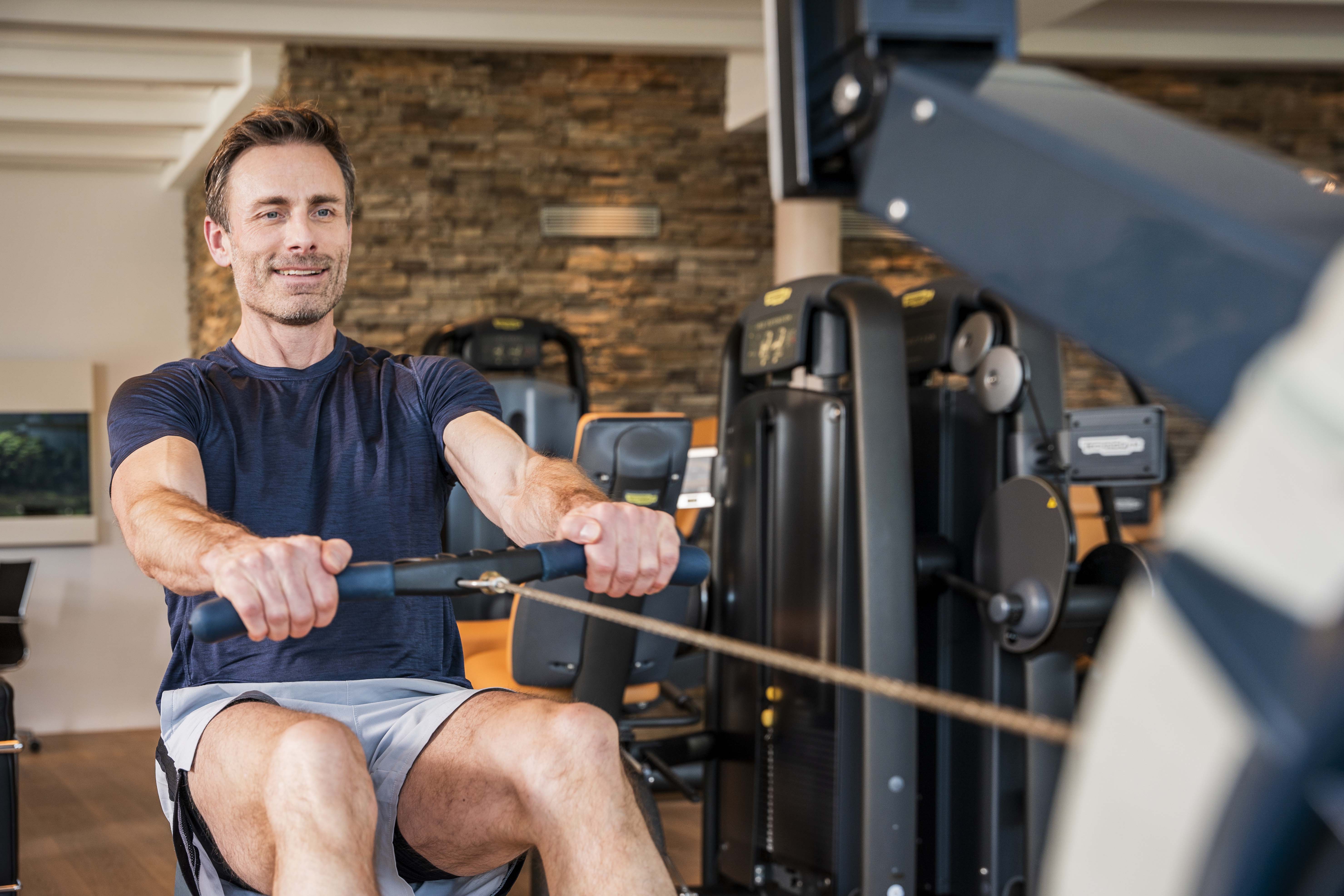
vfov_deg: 29.4
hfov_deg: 43.0
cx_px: 672
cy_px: 448
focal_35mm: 46
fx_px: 1706
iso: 100
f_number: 4
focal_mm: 45.7
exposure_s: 1/200
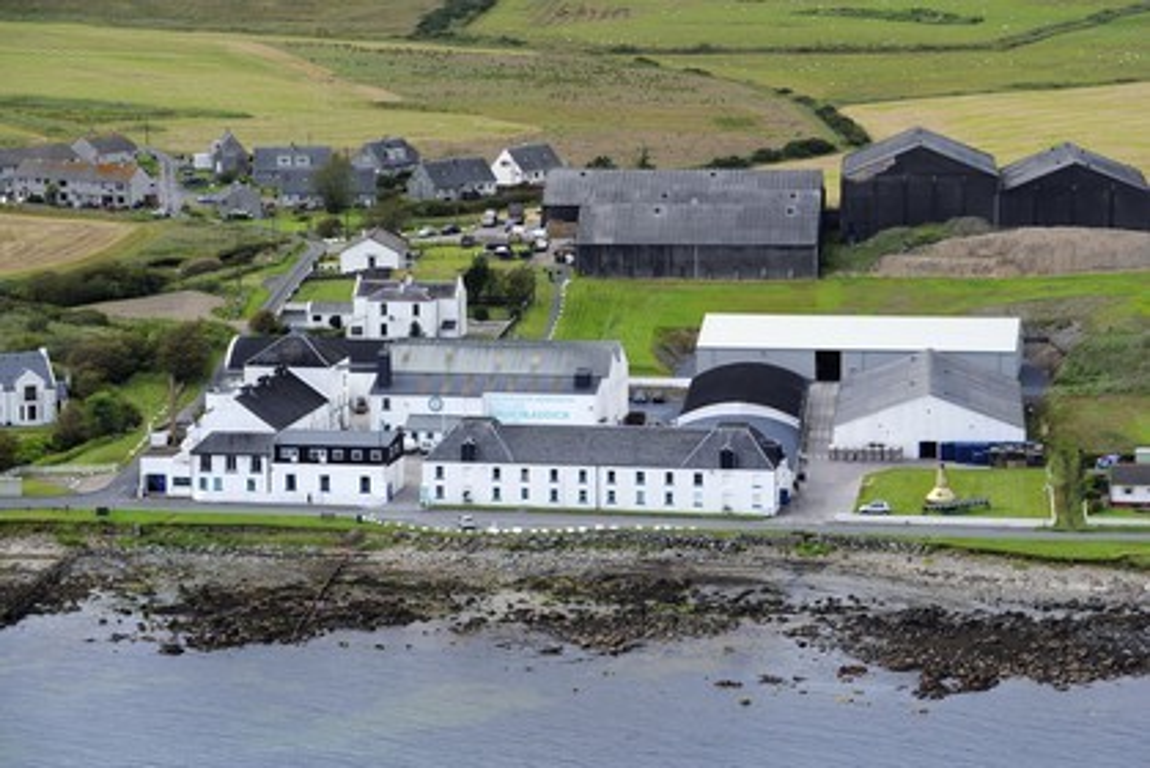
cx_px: 575
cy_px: 384
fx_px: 4315
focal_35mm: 135
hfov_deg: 15.2
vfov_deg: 10.2
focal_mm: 135
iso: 400
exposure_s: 1/800
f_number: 8
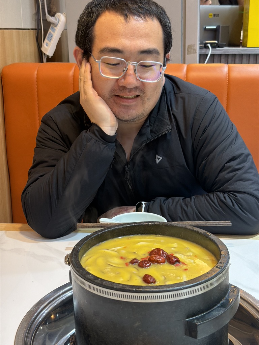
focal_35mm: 48
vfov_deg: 39.7
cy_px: 172
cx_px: 130
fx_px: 479
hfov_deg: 30.3
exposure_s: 1/50
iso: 100
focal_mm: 6.76
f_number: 1.78
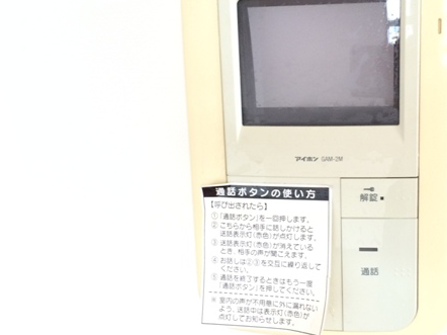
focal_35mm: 42
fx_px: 542
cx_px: 294
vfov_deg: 34.3
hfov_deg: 44.2
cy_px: 155
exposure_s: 1/30
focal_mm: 4.15
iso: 125
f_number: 2.2
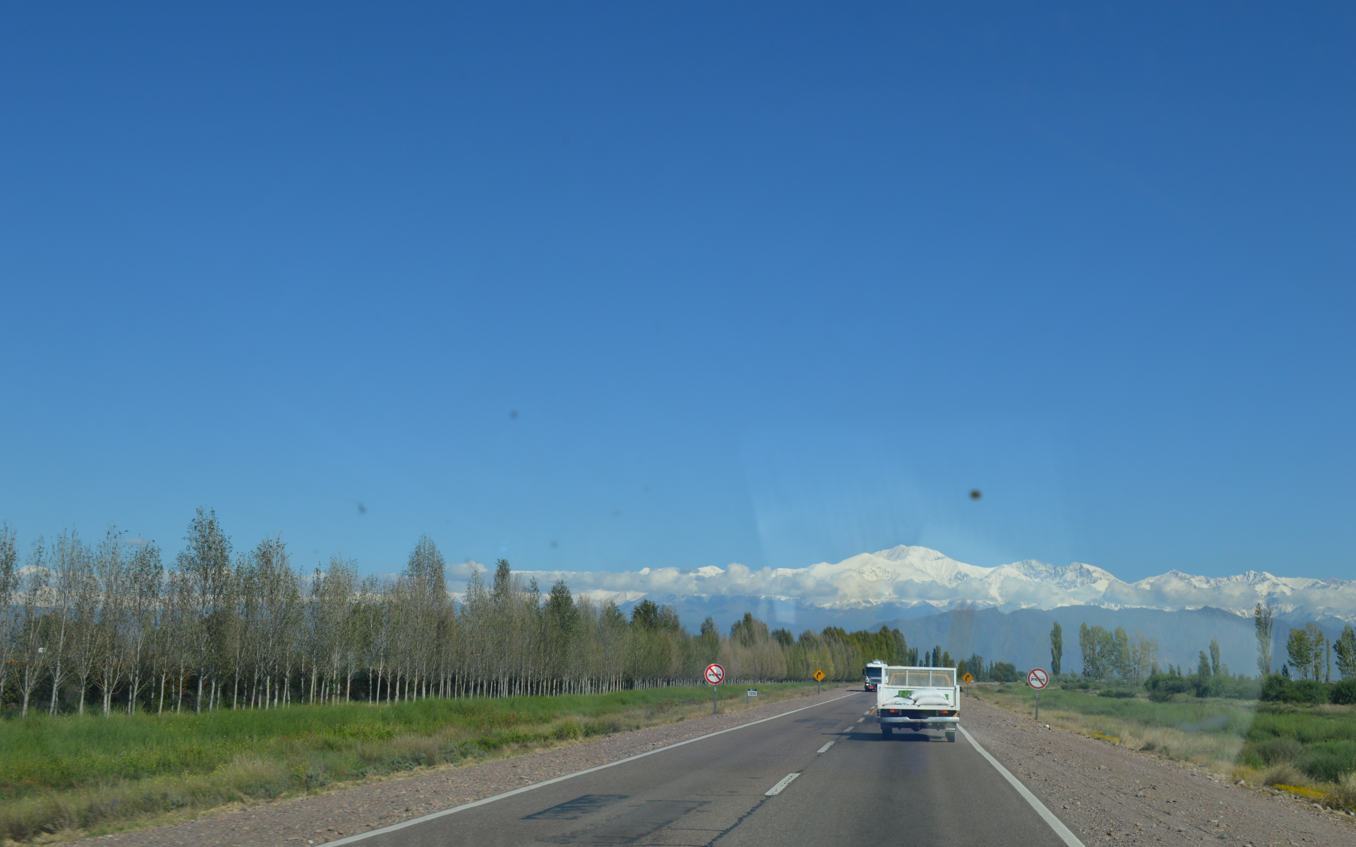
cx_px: 678
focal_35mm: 40
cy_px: 401
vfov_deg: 32.0
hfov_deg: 49.3
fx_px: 1478
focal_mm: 26
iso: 100
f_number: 9
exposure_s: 1/320
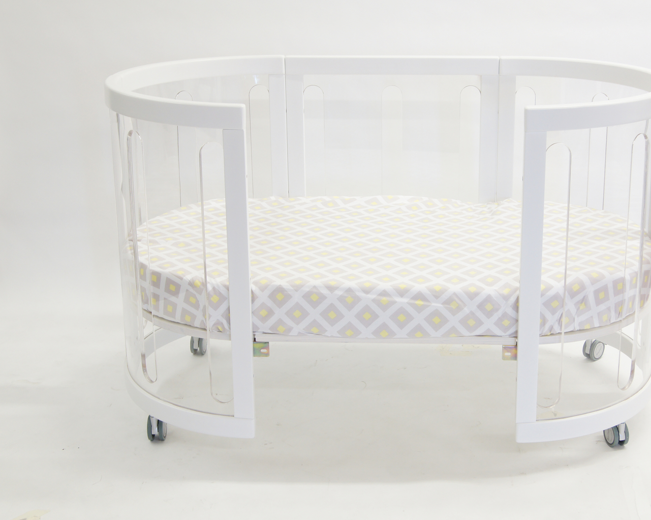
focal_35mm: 60
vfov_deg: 25.6
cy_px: 261
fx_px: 1148
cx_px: 383
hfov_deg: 31.6
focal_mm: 35
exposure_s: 1/8
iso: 400
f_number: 10
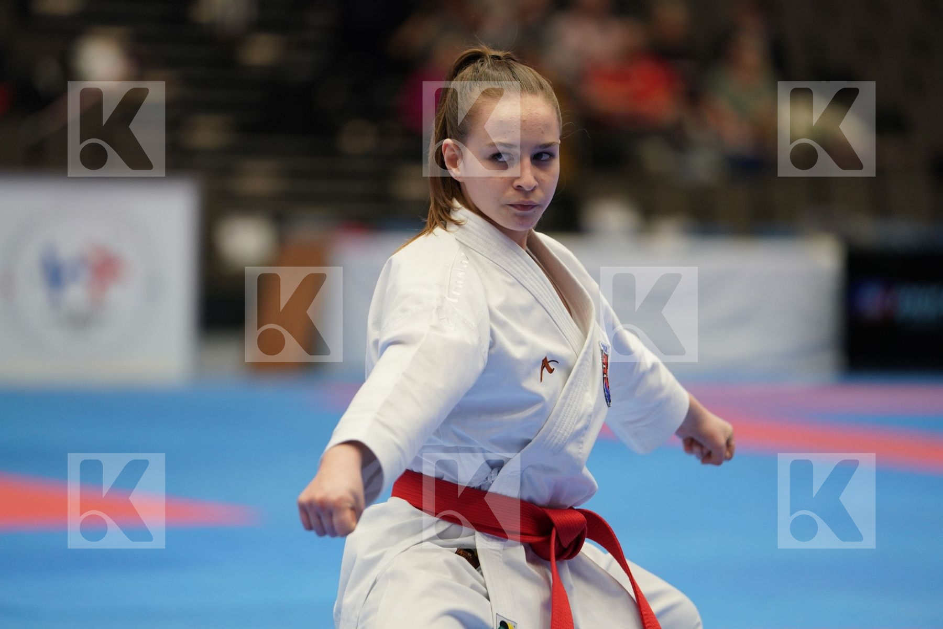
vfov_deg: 6.9
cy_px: 314
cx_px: 472
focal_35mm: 200
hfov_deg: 10.3
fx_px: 5238
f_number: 2.8
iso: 1000
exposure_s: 1/500
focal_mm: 200
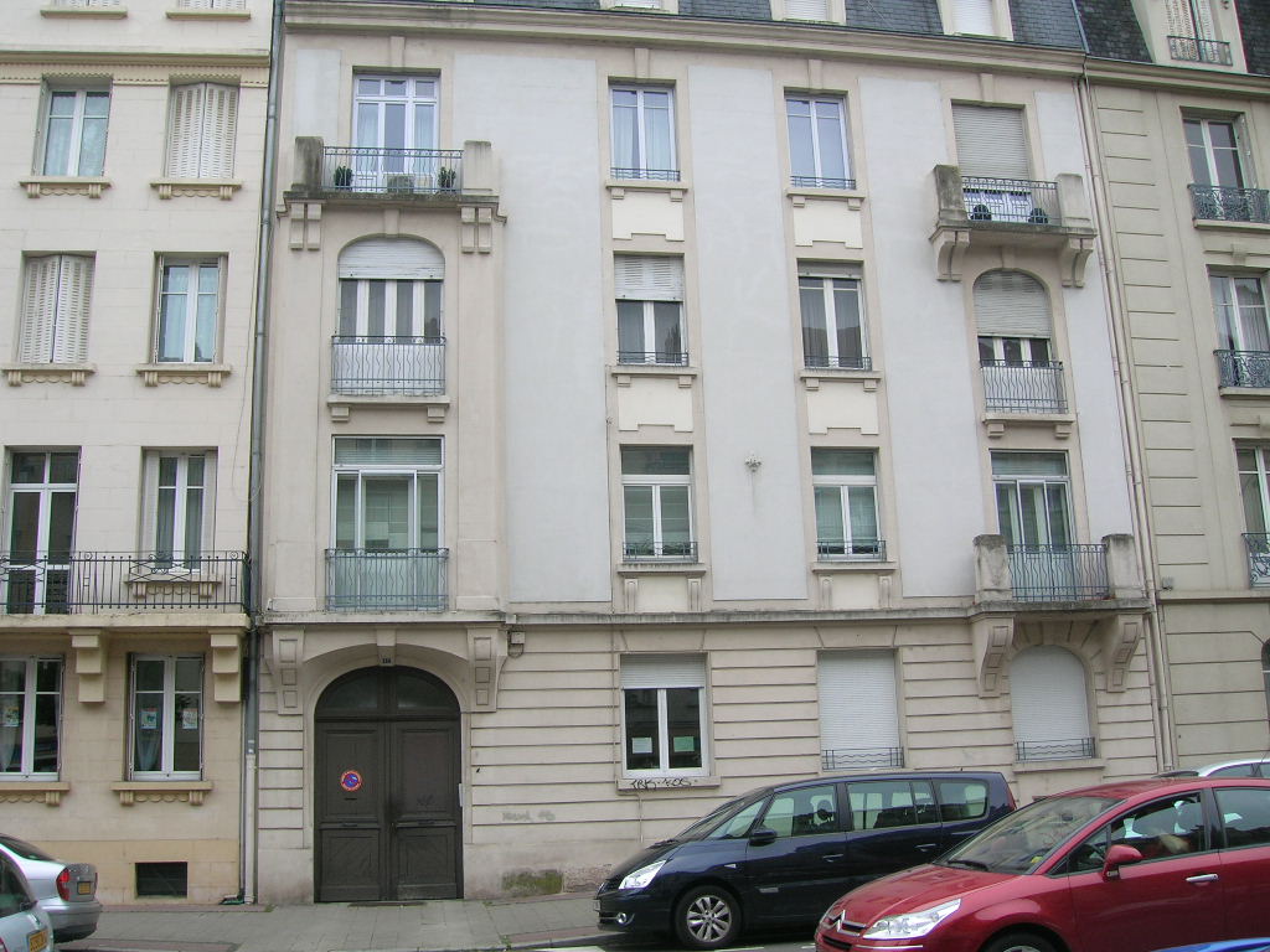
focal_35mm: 34
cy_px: 476
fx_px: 1247
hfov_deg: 54.0
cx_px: 635
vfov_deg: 41.8
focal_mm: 5.7
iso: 50
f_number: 4.9
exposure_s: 1/127
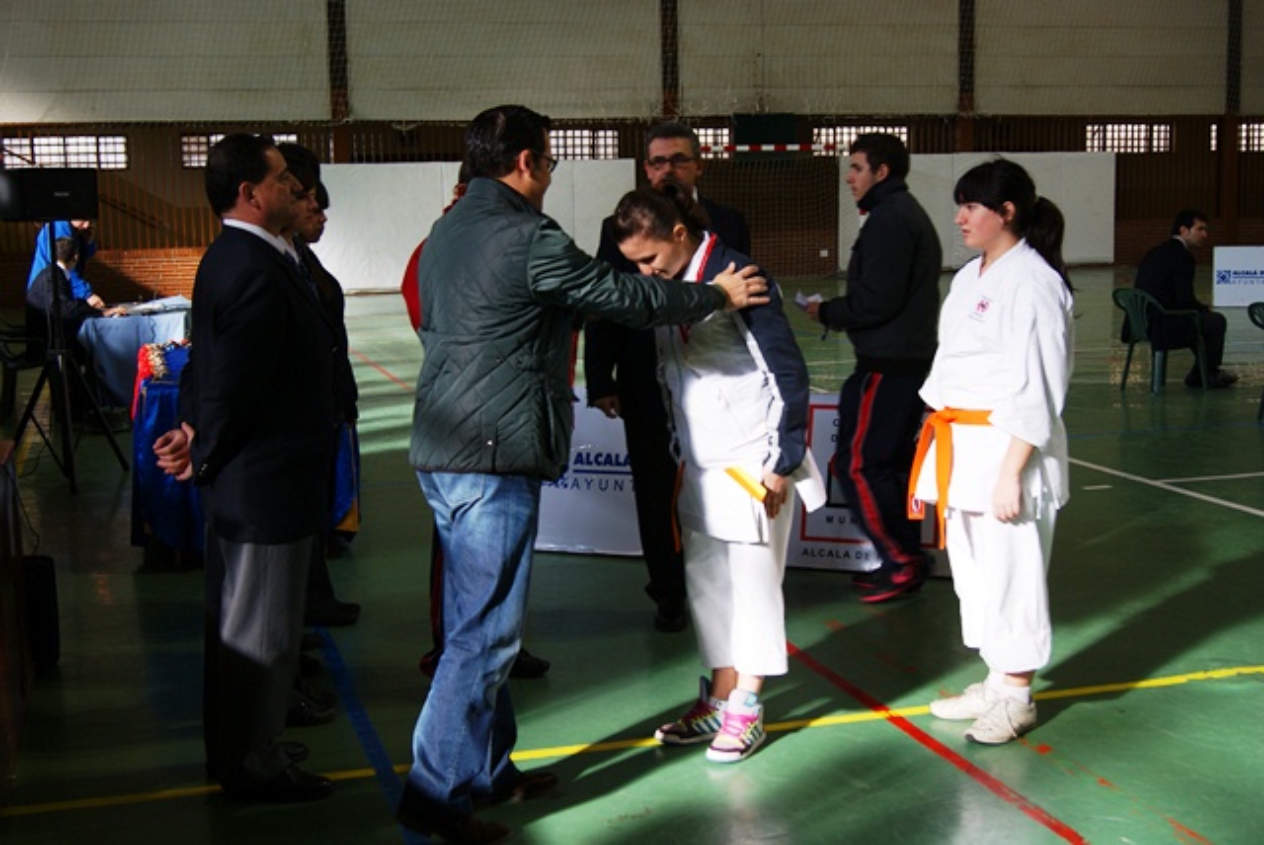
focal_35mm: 45
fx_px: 1581
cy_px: 422
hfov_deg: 43.6
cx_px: 632
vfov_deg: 29.9
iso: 100
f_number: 5
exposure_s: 1/60
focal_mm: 30
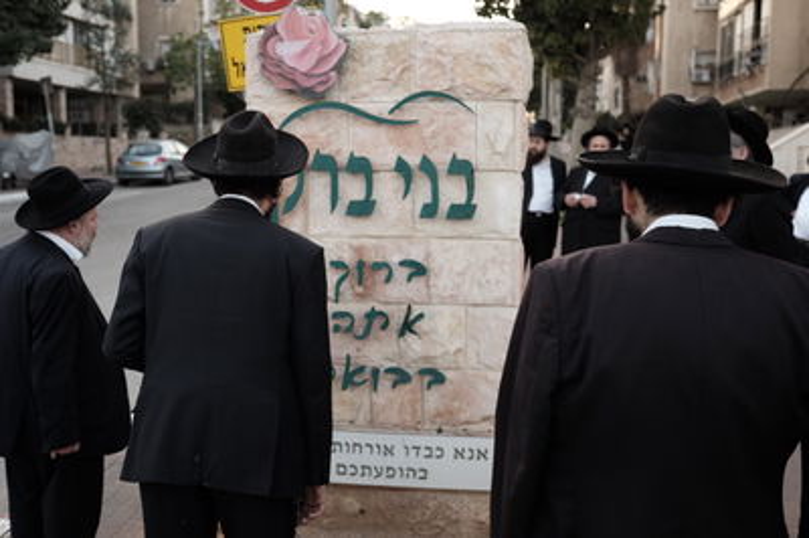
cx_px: 404
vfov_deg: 37.8
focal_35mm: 35
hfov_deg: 54.5
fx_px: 786
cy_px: 269
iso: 400
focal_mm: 23
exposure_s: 1/250
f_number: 2.8
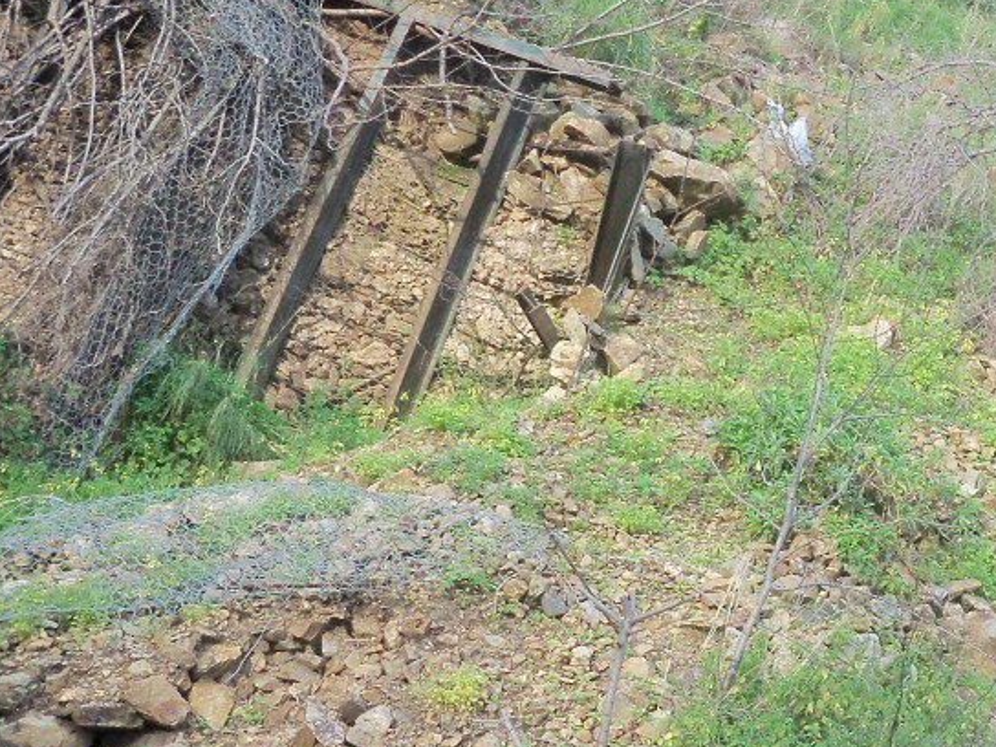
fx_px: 2302
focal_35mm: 80
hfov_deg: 23.1
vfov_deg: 18.4
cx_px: 1066
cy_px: 421
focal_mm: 5.7
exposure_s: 1/100
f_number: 2.9
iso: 80
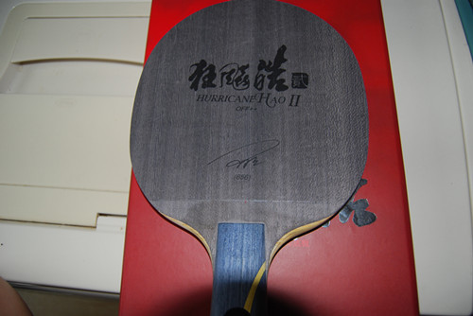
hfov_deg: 64.5
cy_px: 158
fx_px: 375
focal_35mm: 28
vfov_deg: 45.7
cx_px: 236
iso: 200
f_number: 3.5
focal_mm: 19
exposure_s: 1/60
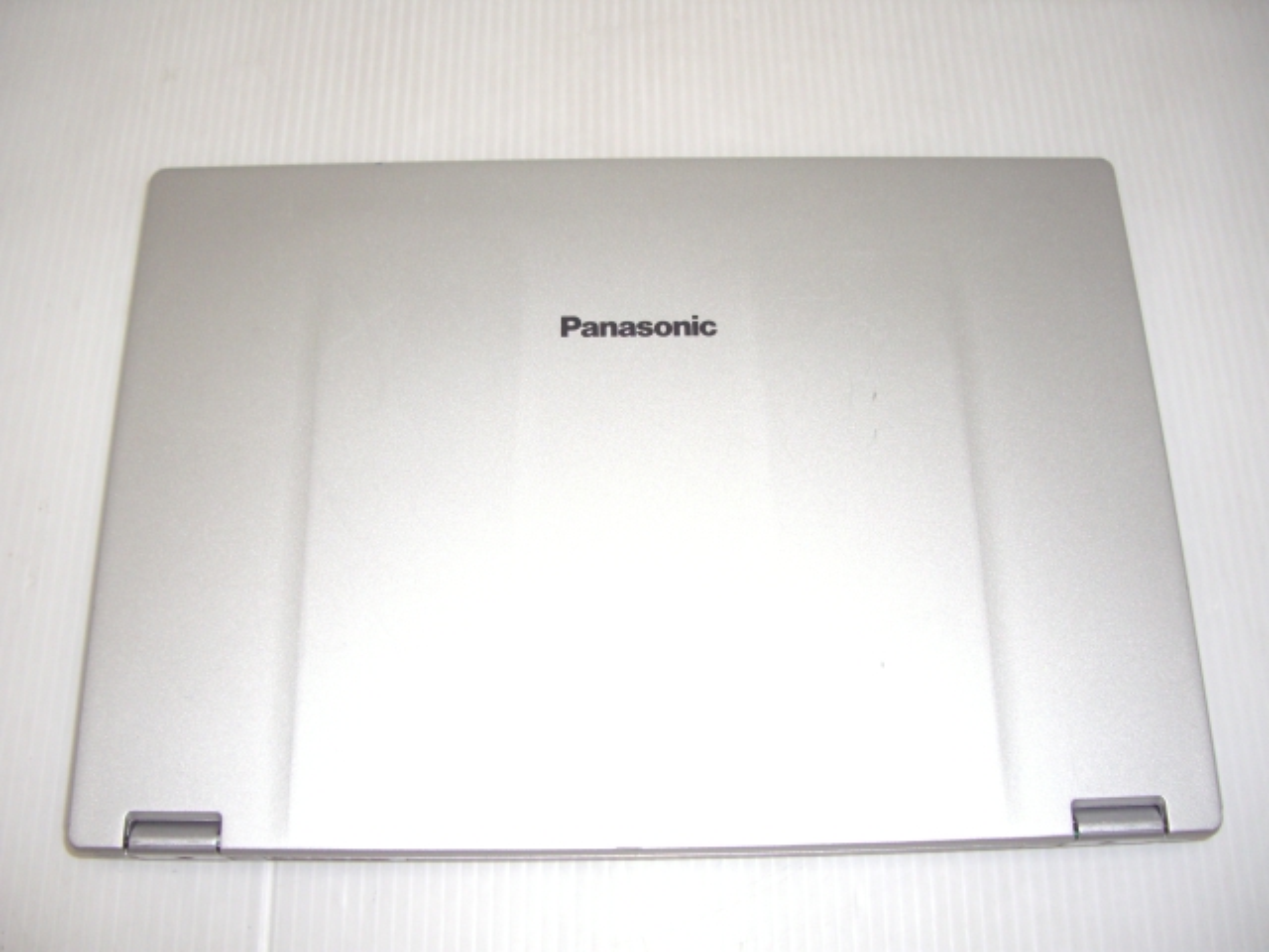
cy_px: 476
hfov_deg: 49.0
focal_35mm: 38
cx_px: 634
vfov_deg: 37.7
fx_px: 1393
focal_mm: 7.9
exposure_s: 1/160
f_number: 2.8
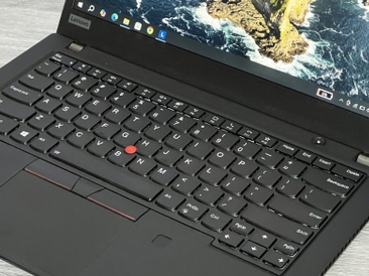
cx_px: 225
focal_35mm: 101
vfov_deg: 14.6
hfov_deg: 19.4
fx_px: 1076
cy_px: 153
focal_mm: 9
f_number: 2.8
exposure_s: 1/34
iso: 800
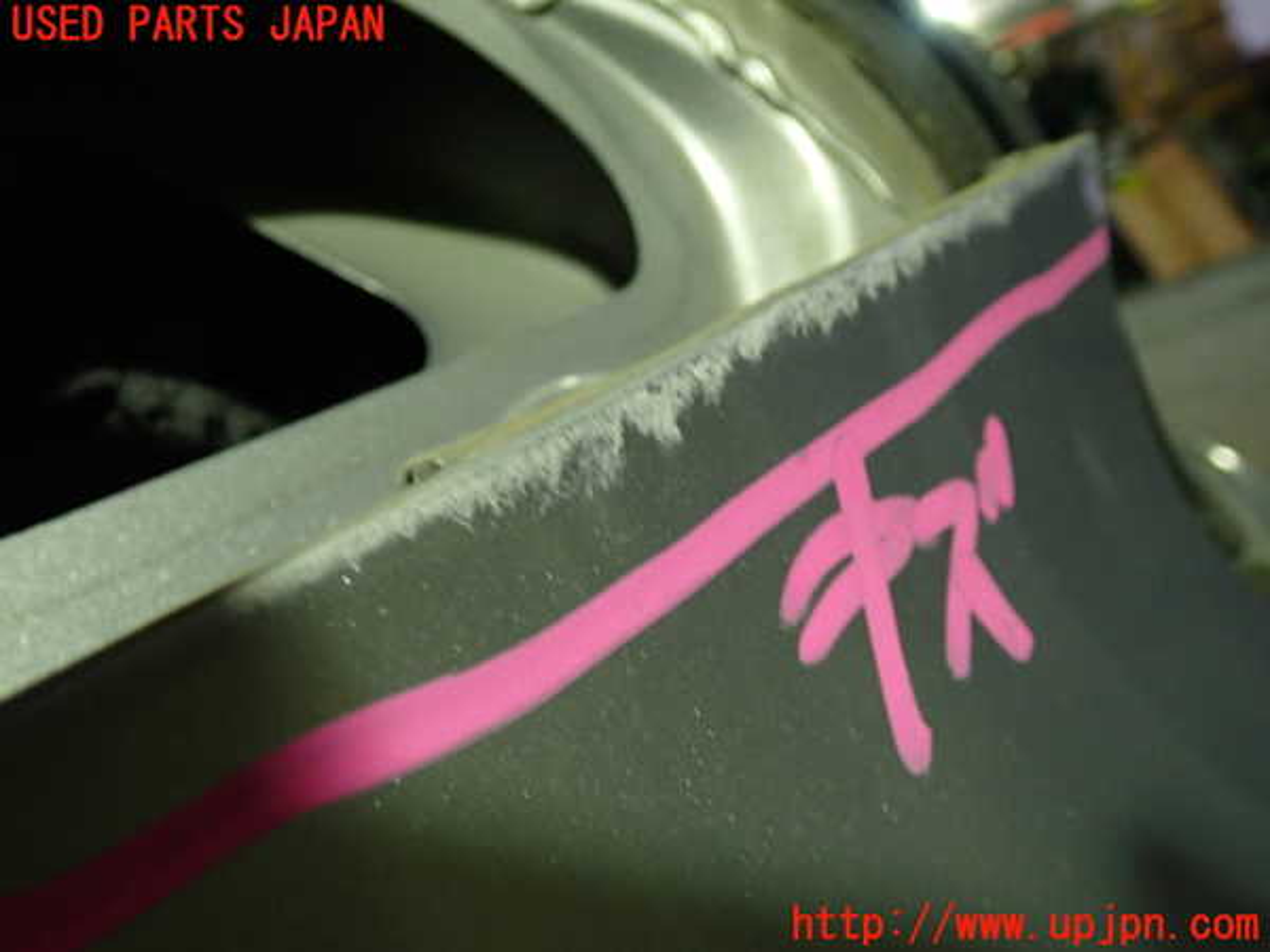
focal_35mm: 30
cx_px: 635
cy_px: 476
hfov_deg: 60.0
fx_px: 1101
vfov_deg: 46.8
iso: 320
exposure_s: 1/30
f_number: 2.3
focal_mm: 5.4
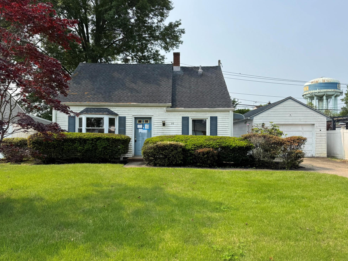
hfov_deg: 69.4
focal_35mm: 25
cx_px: 168
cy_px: 133
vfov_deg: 54.9
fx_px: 251
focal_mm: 6.76
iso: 80
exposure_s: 1/2833
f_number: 1.78
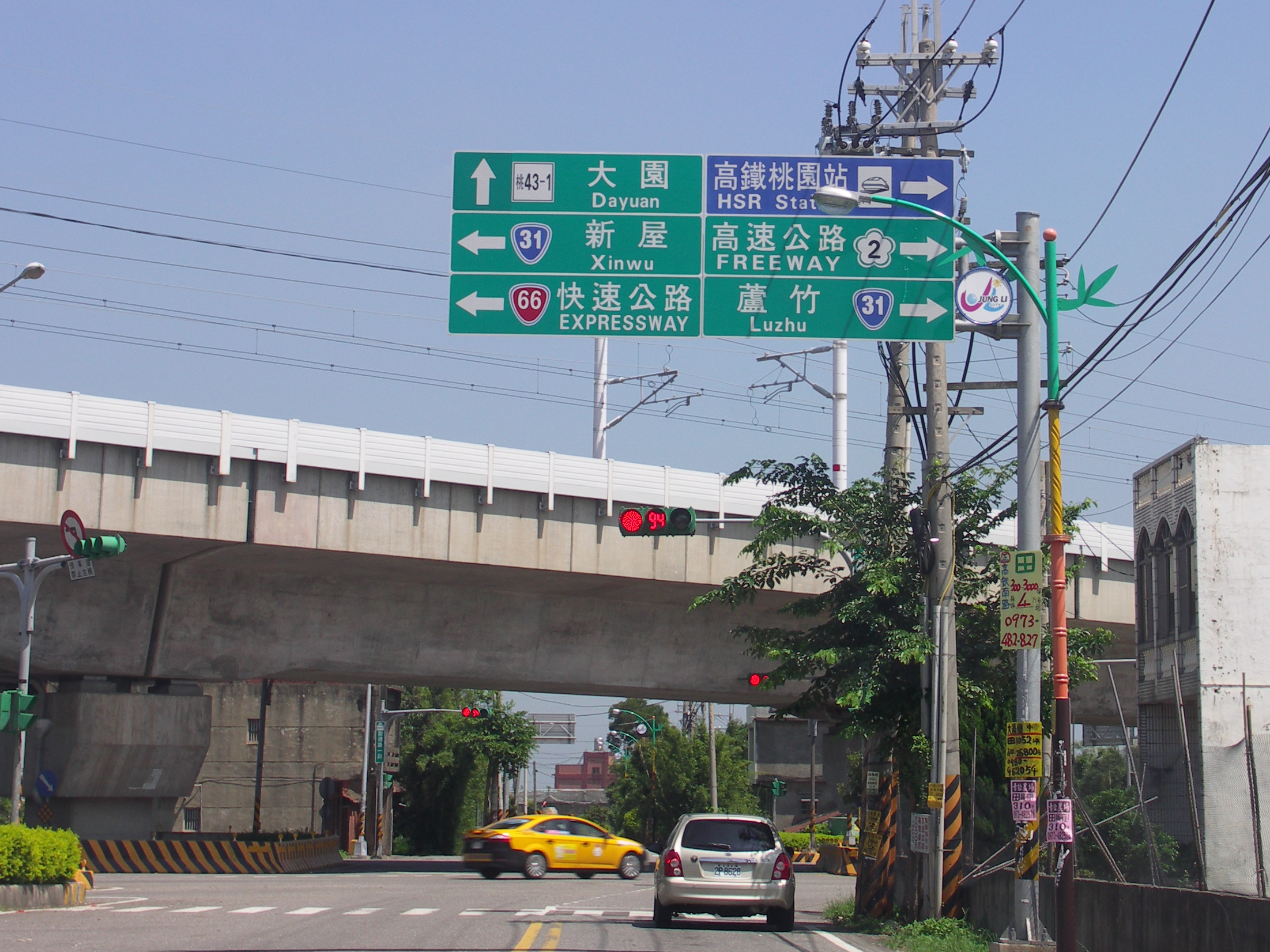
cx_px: 755
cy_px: 313
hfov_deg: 24.4
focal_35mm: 80
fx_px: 2935
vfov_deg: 18.4
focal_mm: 14
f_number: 4
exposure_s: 1/125
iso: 50
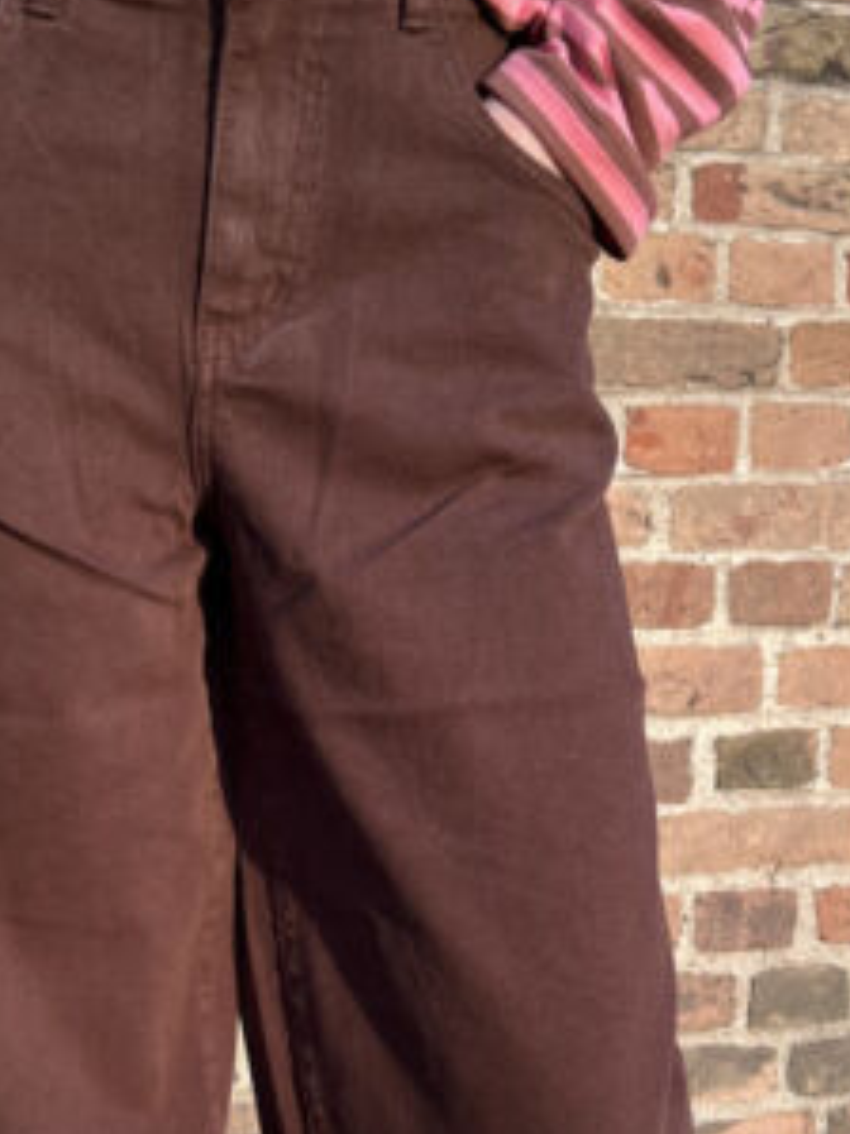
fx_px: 1900
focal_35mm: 58
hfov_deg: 24.9
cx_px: 209
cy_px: 810
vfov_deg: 32.8
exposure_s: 1/317
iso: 50
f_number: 1.5
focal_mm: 5.7
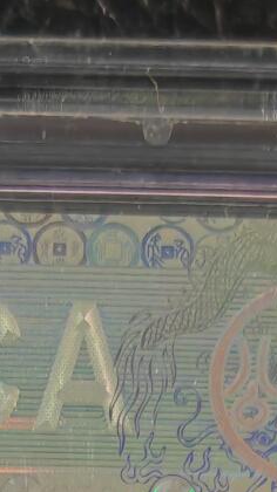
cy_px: 1016
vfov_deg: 14.0
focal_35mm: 126
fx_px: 1647
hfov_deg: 9.5
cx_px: -35
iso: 800
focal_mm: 5.53
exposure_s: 1/100
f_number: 1.8
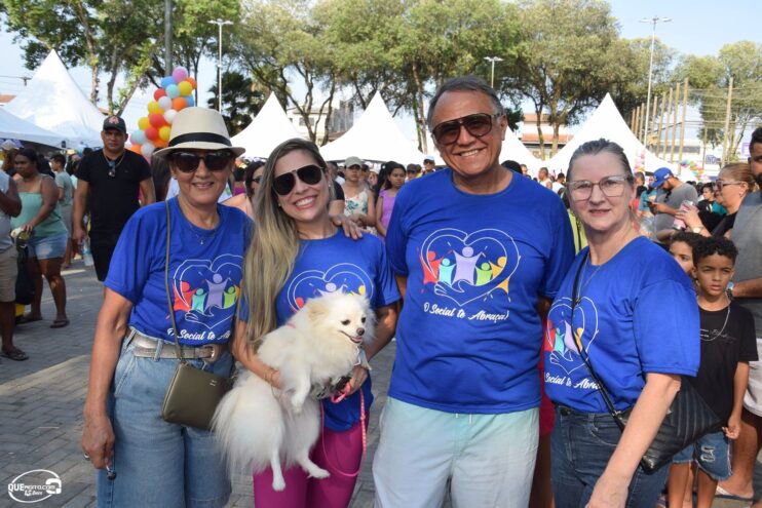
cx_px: 381
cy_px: 254
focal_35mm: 33
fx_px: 699
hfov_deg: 57.2
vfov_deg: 40.0
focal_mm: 22
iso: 220
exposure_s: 1/250
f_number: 8
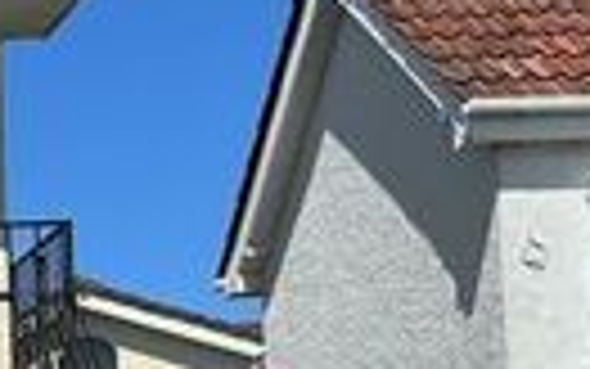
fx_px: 2365
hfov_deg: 11.2
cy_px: 556
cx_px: -941
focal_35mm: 147
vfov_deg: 8.7
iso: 50
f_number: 1.6
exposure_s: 1/5319
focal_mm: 5.1
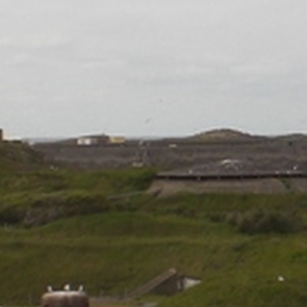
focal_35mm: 195
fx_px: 1957
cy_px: 231
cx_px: 338
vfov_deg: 9.0
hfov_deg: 8.9
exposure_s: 1/400
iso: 50
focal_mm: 6.3
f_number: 4.4
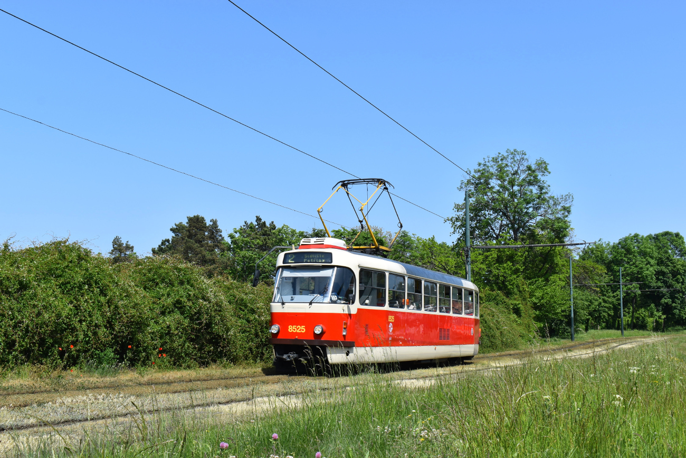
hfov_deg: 45.0
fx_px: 829
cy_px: 229
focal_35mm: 44
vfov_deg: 30.9
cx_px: 343
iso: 200
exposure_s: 1/400
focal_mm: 29
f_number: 10
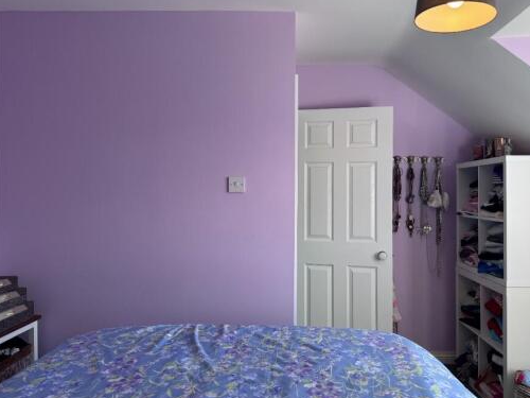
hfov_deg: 63.3
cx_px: 287
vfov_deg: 49.7
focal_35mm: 28
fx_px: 429
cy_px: 186
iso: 64
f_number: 1.78
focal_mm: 6.76
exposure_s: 1/142
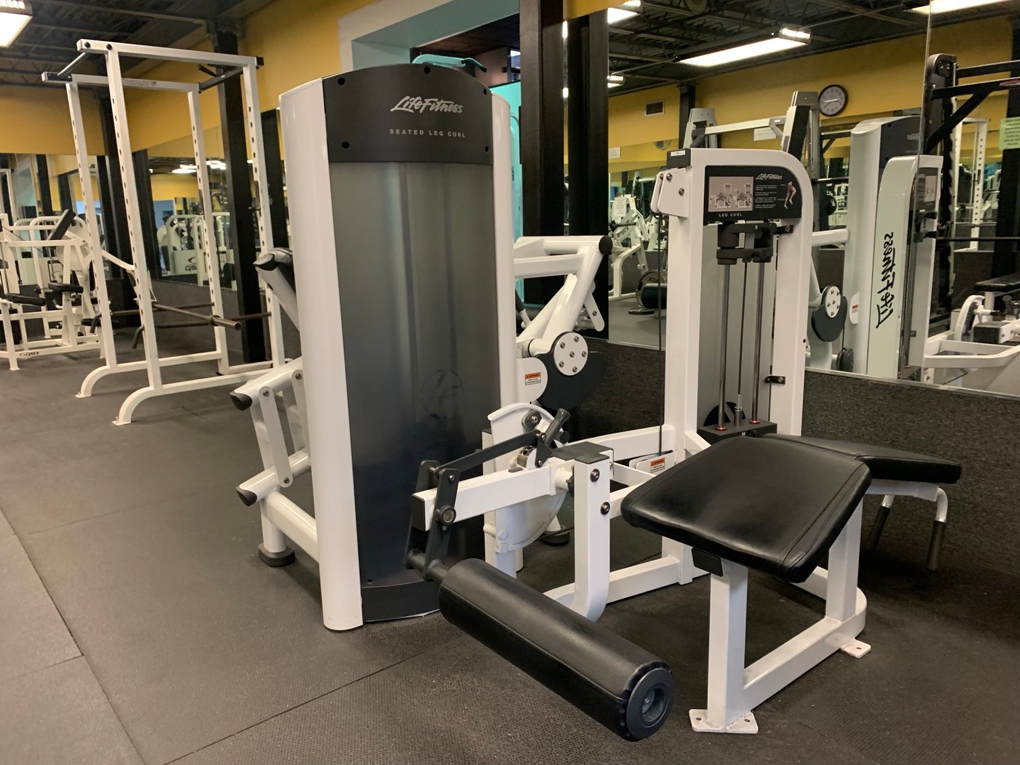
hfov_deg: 67.3
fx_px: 766
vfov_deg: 53.1
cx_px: 510
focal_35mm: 26
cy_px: 382
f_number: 1.8
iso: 250
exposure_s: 1/40
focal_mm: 4.25
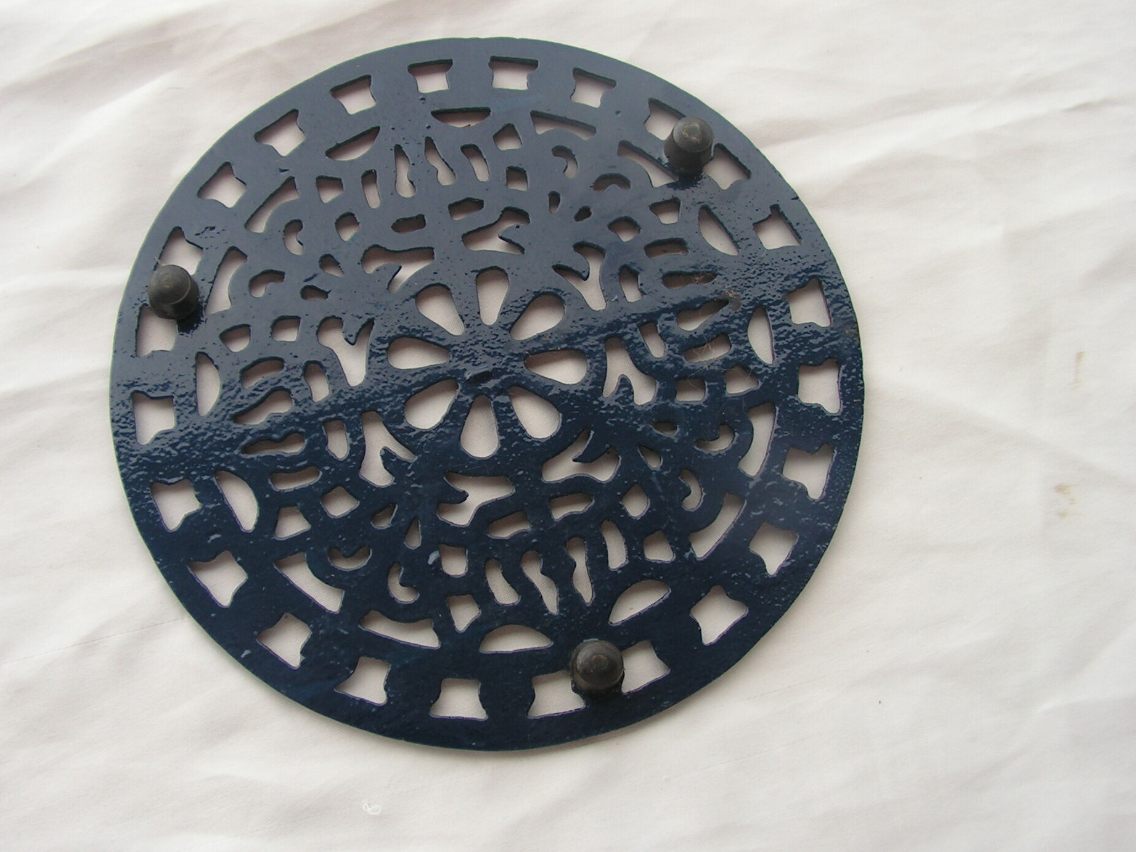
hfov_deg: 46.7
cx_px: 517
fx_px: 1313
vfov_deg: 35.9
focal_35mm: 40
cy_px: 404
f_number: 3.2
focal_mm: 6
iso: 64
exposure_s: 1/80
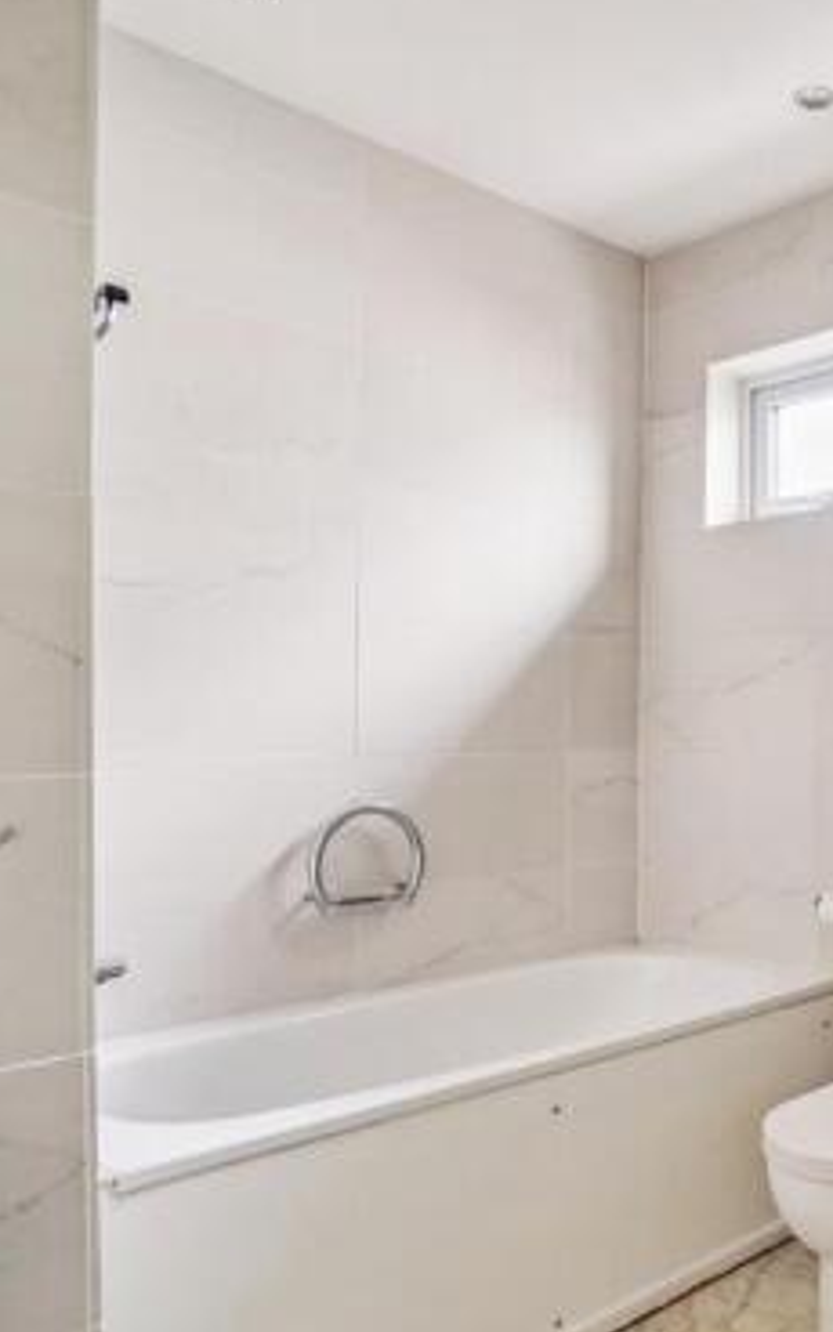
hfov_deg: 39.5
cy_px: 766
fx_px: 1053
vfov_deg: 64.3
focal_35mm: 29
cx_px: 777
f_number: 4
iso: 320
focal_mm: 16
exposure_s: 1/8
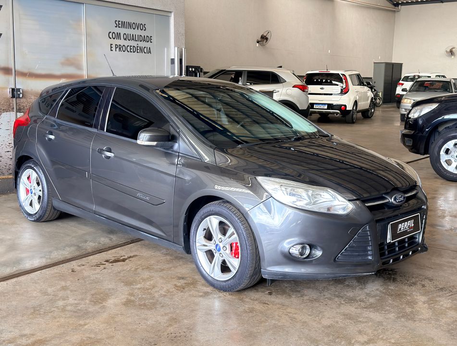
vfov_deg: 33.1
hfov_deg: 42.8
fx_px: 583
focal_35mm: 44
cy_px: 173
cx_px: 228
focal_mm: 6.76
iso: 125
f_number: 1.78
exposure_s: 1/73
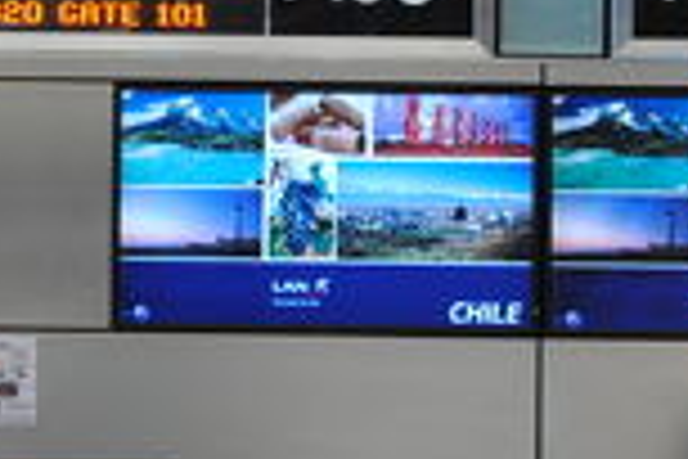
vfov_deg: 3.9
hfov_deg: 5.9
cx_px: -13
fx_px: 6710
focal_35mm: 351
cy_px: 43
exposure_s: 1/30
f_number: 5.6
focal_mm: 55
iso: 450
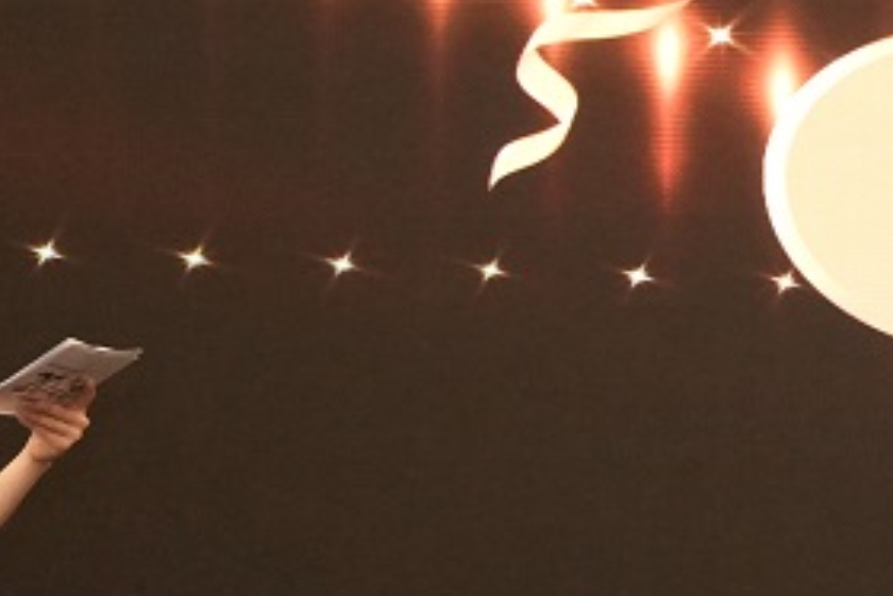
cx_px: 1944
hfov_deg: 8.0
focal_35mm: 243
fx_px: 6036
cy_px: 169
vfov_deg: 5.7
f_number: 2.8
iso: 2500
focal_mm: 36.7
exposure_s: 1/125
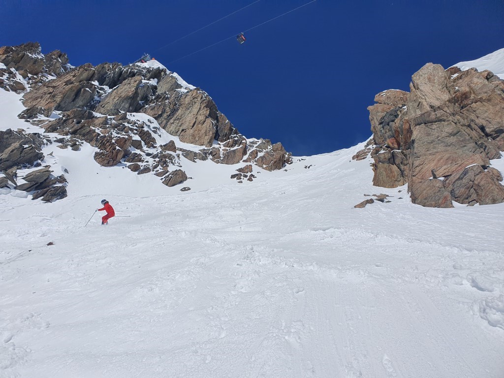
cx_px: 252
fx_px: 379
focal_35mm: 26
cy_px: 189
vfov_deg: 53.1
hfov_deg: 67.3
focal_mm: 4.32
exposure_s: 1/8144
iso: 50
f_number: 2.4
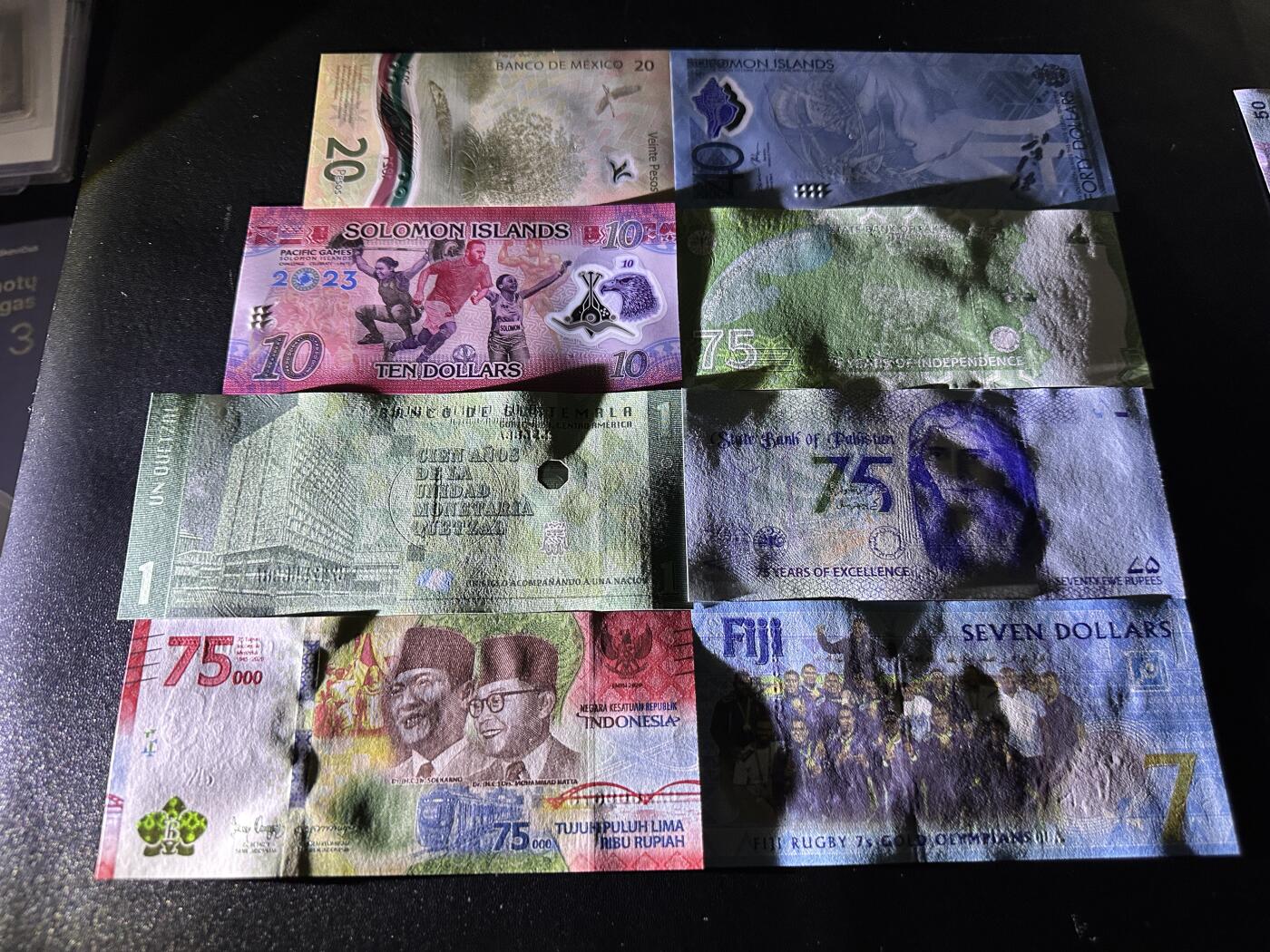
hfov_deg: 71.6
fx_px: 881
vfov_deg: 56.8
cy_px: 476
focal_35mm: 24
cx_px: 635
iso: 250
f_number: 1.78
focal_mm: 6.86
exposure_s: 1/50
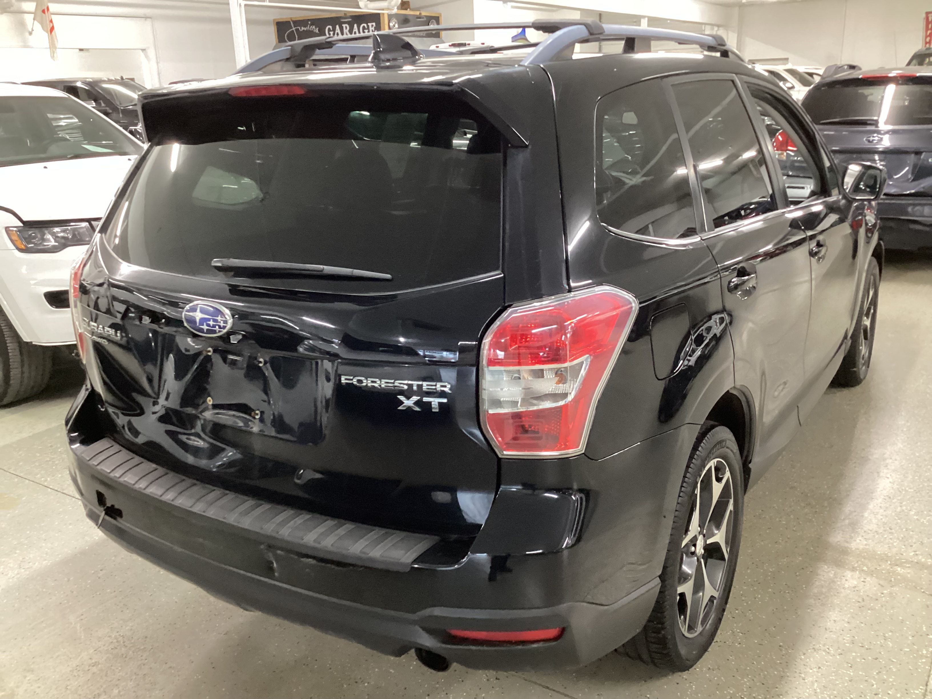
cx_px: 466
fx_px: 835
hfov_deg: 58.4
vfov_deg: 45.4
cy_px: 350
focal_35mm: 31
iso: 400
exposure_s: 1/25
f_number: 2.4
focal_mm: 3.3
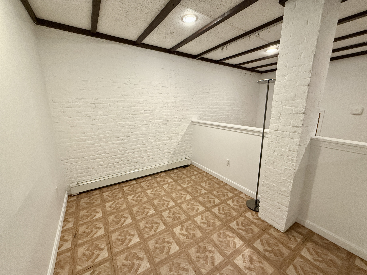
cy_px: 138
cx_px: 184
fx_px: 148
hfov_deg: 102.1
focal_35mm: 14
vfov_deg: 85.7
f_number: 2.2
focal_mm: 2.22
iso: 200
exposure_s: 1/60
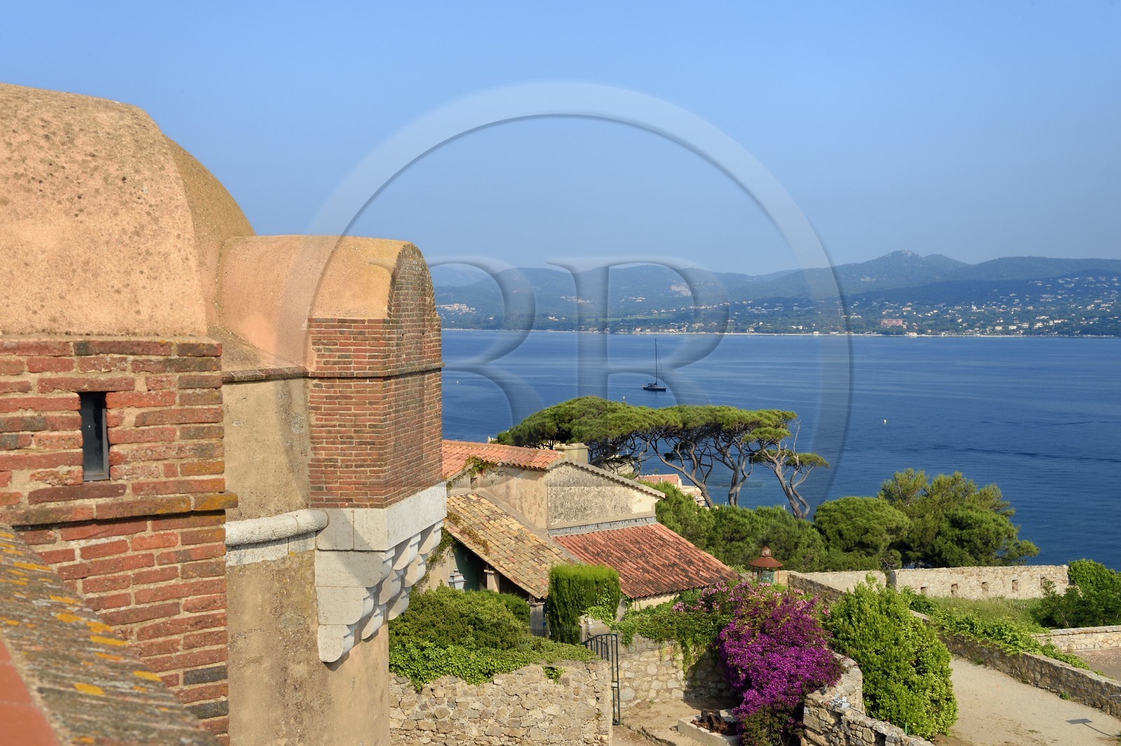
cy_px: 373
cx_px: 560
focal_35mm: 45
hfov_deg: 43.6
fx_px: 1400
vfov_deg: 29.8
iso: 200
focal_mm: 45
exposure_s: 1/320
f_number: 13
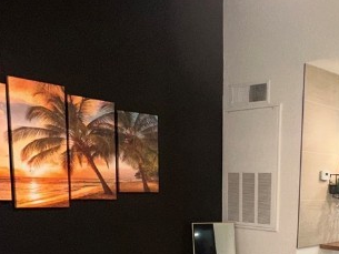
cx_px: 263
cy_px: 261
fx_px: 460
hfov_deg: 39.1
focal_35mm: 47
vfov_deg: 28.7
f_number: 2.2
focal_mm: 2.22
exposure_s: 1/62
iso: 80
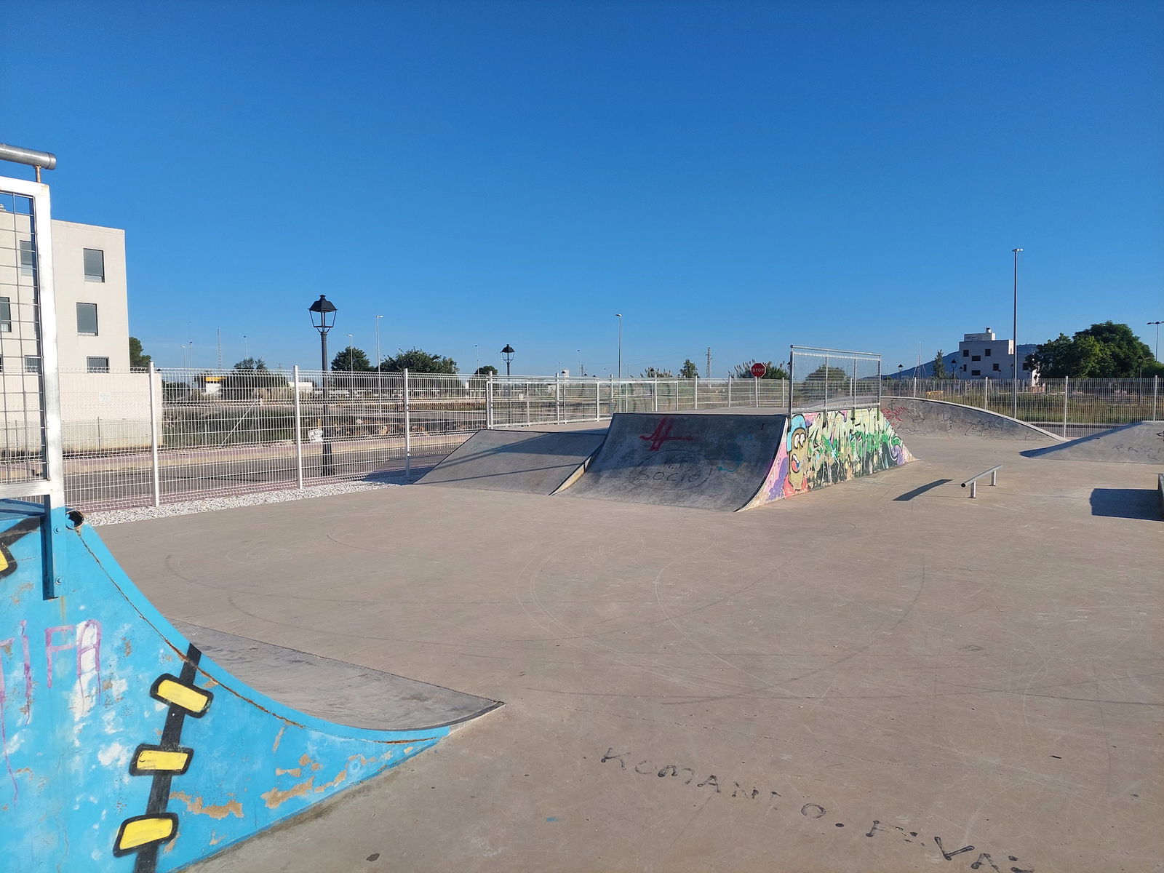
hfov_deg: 69.4
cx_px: 582
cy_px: 436
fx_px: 841
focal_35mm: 25
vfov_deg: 54.9
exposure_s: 1/2349
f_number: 1.8
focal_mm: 5.23
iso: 40
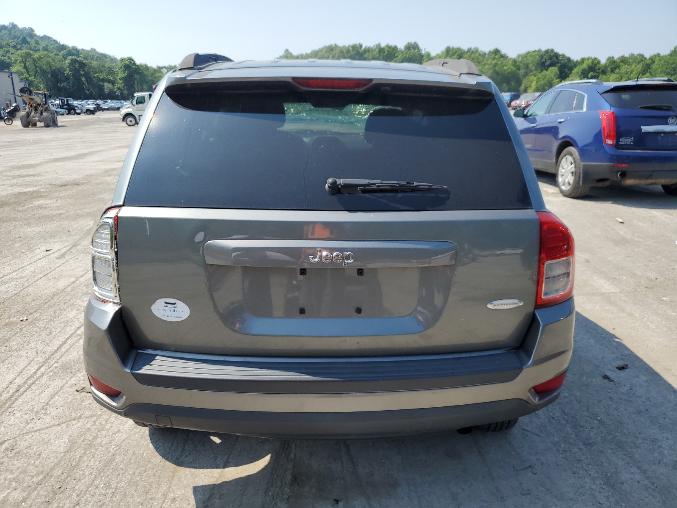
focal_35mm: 26
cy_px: 254
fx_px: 508
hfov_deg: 67.3
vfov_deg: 53.1
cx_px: 338
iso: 50
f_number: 1.5
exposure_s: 1/2500
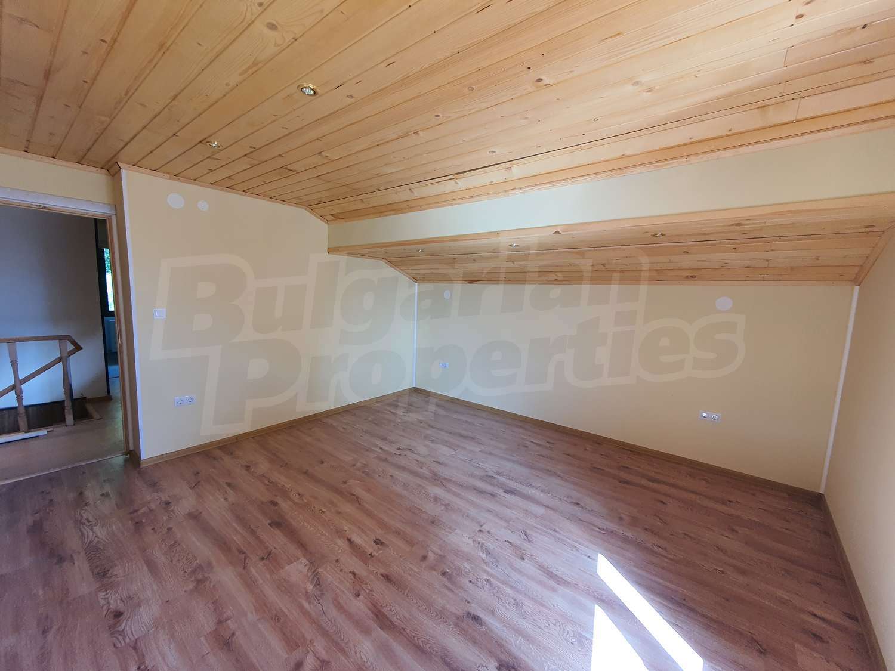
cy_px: 336
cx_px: 448
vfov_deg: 89.9
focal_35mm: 13
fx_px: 336
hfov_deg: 106.2
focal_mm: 1.8
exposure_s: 1/50
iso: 64
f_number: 2.2
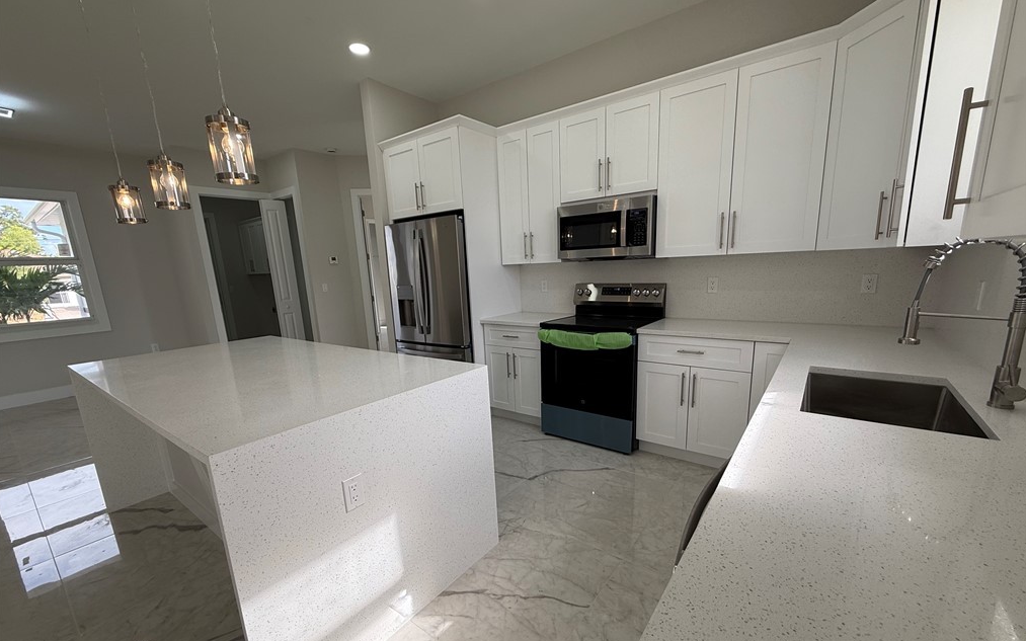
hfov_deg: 101.5
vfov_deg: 74.5
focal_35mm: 15
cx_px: 514
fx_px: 419
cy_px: 355
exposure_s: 1/142
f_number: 2.2
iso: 50
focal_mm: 2.22
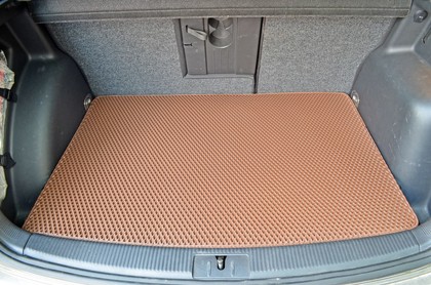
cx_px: 216
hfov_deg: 67.5
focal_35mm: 27
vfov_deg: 47.7
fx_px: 323
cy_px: 142
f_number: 8
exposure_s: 1/15
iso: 640
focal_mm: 18
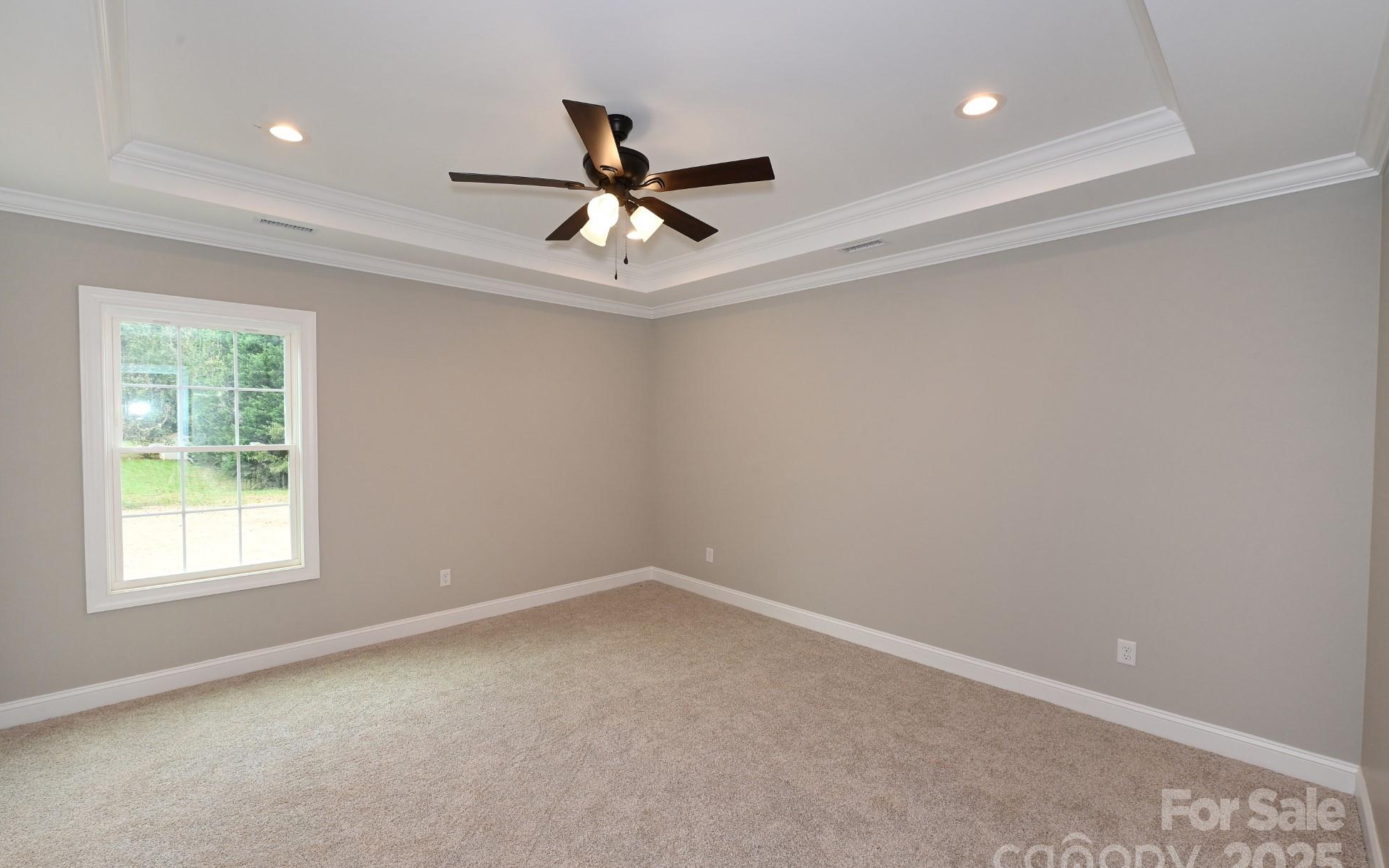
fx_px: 568
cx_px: 666
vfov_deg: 74.8
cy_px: 437
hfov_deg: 101.4
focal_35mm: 15
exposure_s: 1/50
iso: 720
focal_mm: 14
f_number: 10
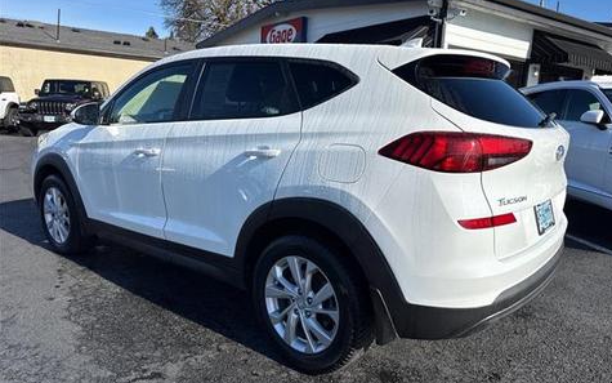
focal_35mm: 27
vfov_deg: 46.0
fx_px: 450
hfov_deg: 68.3
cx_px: 323
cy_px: 191
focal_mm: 6.76
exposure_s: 1/5319
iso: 80
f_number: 1.78
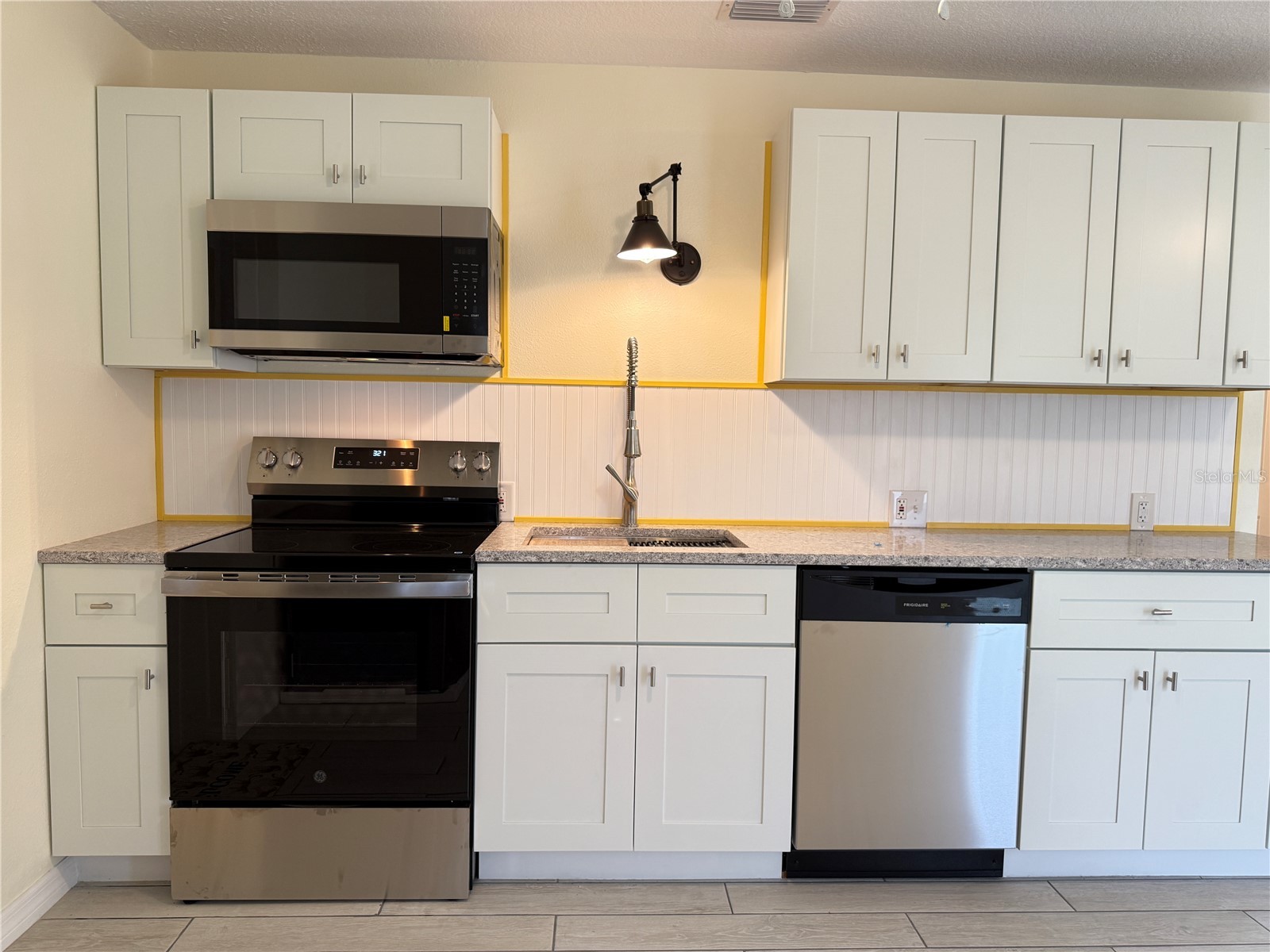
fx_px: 881
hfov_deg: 71.6
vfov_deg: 56.8
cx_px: 635
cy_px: 476
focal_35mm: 24
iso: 160
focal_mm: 6.76
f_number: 1.78
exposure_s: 1/60
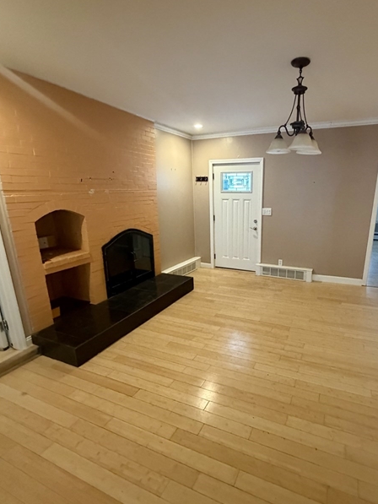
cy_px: 258
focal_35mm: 18
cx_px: 234
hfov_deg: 70.6
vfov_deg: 87.7
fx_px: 262
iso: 800
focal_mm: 2.22
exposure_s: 1/60
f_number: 2.2
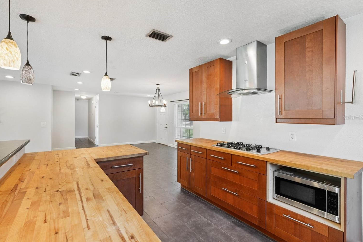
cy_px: 118
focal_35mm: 17
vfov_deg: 70.4
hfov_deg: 93.2
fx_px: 171
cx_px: 172
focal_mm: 16
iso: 800
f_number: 8
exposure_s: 1/10
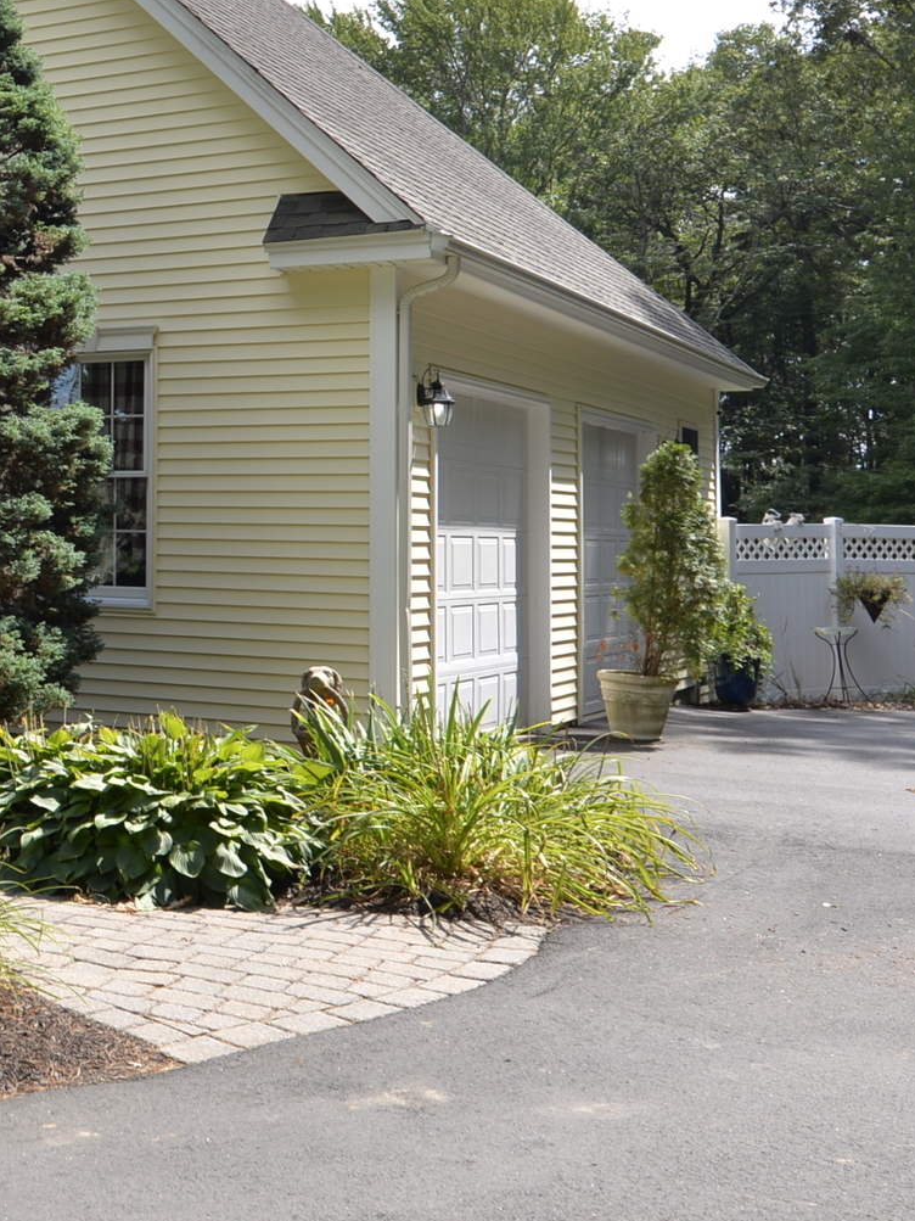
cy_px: 421
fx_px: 1868
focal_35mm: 53
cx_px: -275
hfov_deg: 24.1
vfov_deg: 35.9
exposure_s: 1/200
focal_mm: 18
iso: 100
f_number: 6.3
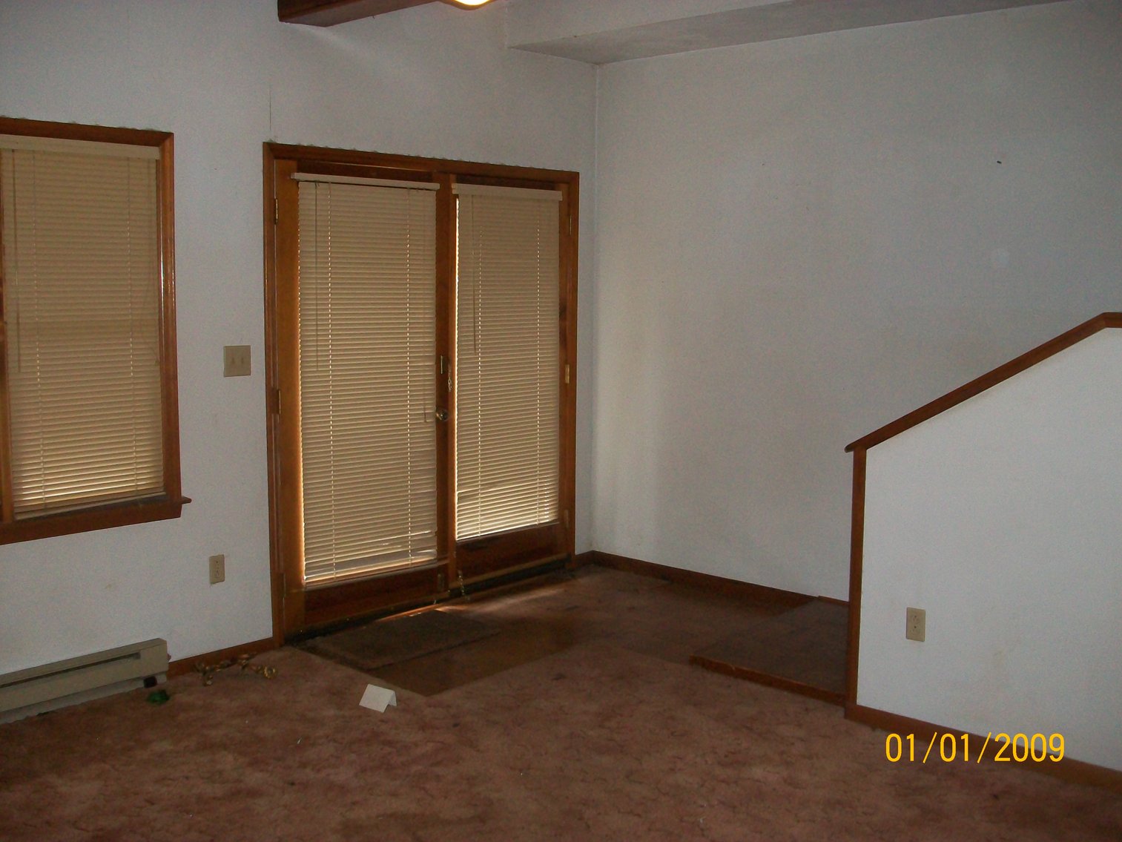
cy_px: 421
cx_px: 561
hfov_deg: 54.0
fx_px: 1102
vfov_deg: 41.8
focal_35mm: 34
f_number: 2.8
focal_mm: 5.7
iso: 160
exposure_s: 1/60
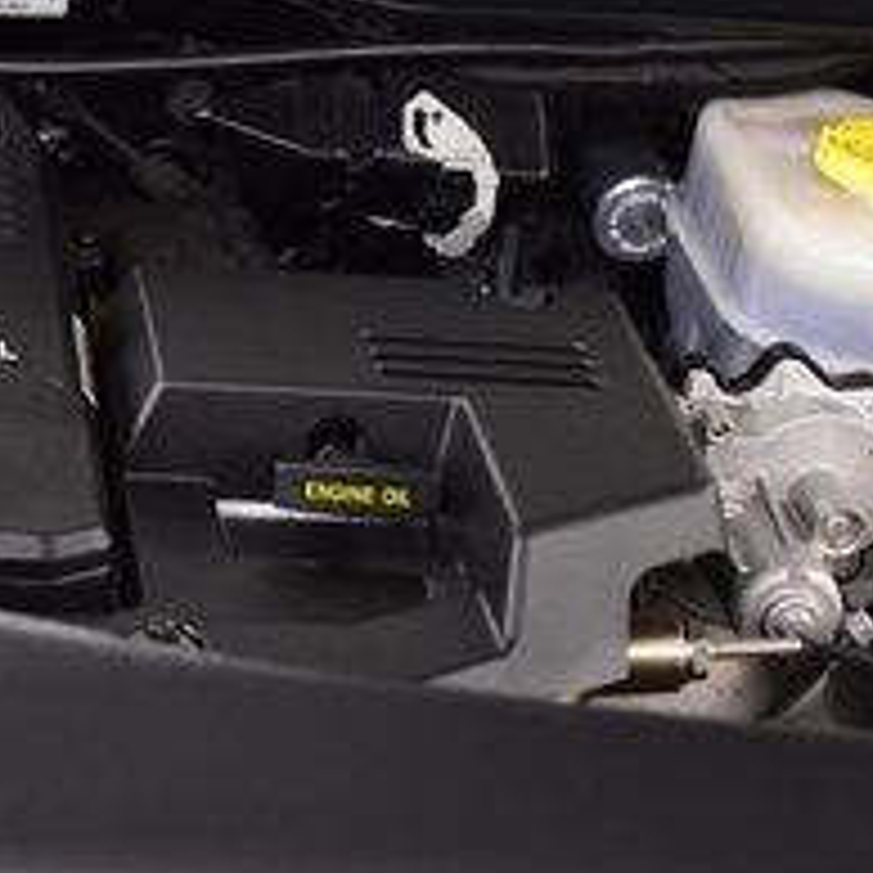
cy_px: 263
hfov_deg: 16.6
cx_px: -153
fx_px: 2882
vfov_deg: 17.2
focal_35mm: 101
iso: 1600
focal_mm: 24
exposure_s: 1/40
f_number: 2.8
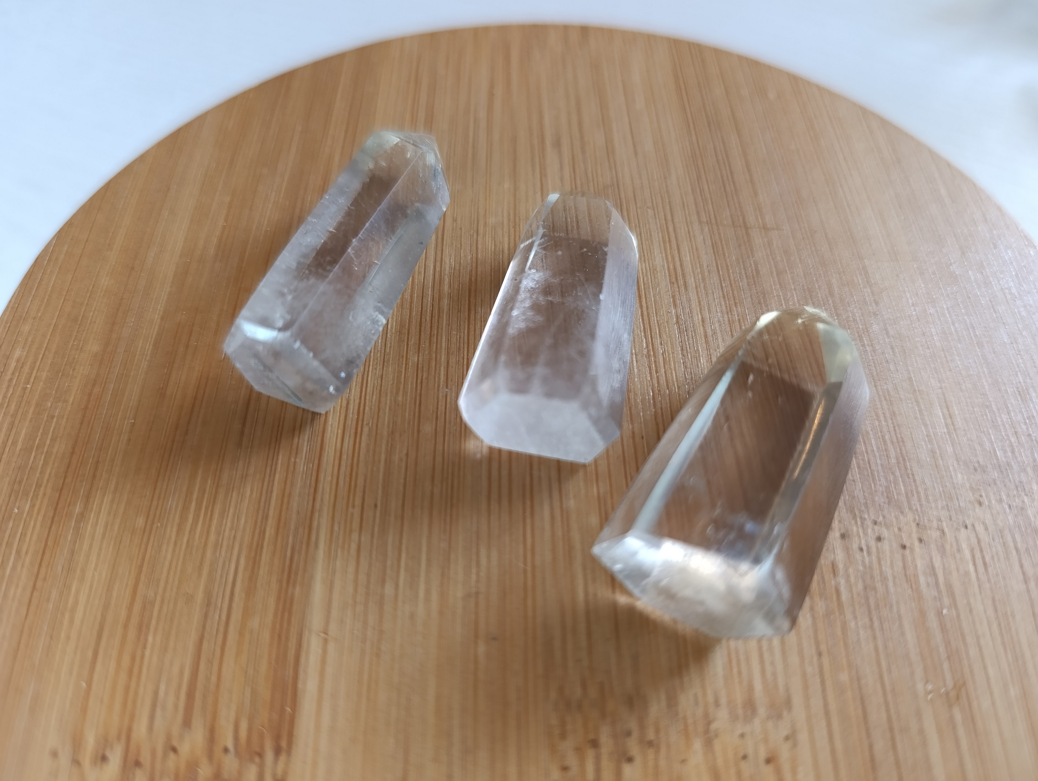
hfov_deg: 73.8
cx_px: 519
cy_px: 390
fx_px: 691
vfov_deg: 59.0
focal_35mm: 23
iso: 640
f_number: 1.6
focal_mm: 6.14
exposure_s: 1/100
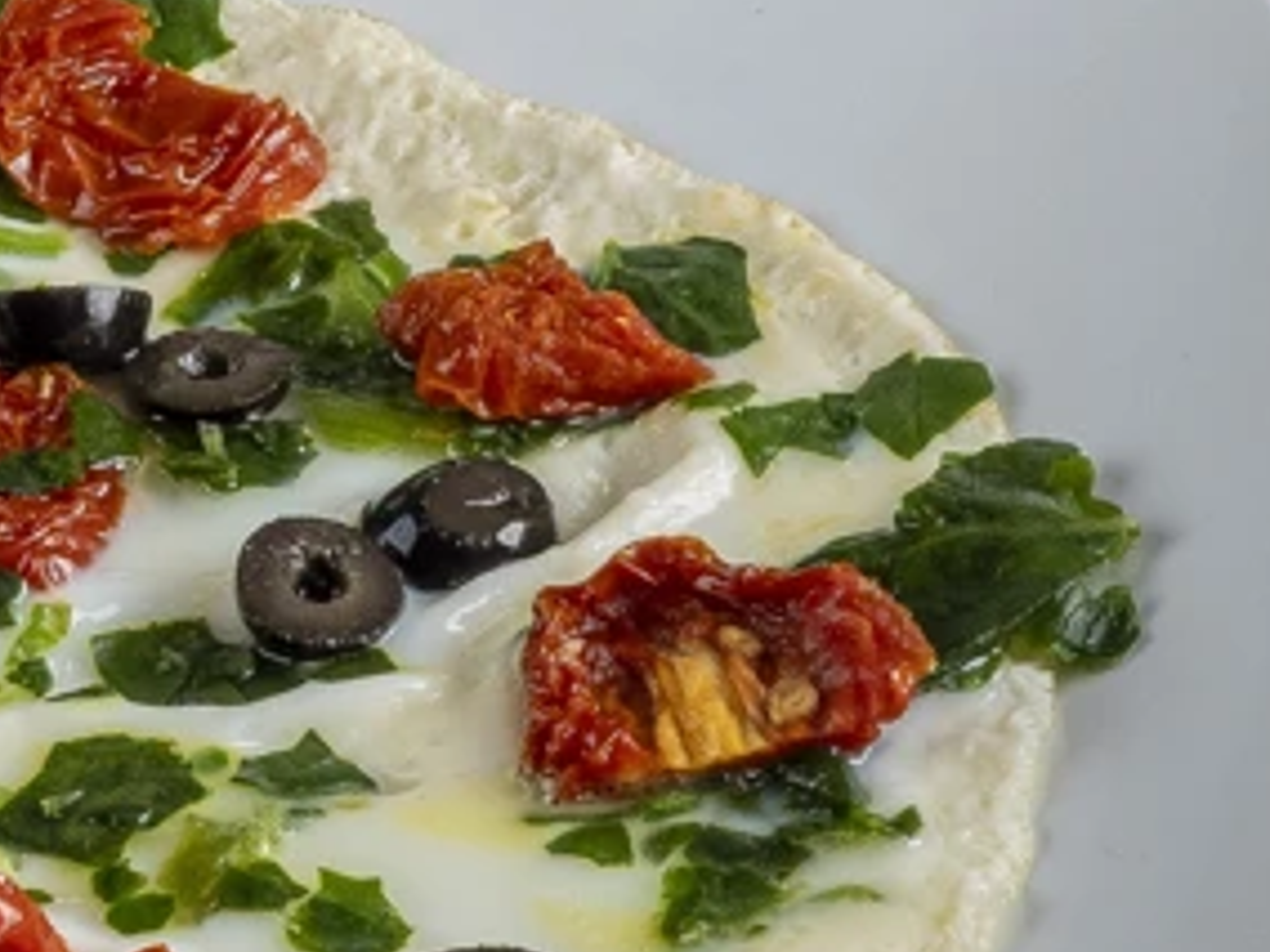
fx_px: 12364
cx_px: -273
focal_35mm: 337
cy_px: 264
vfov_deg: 4.4
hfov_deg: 5.8
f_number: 14
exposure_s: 1/125
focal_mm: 55
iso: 320
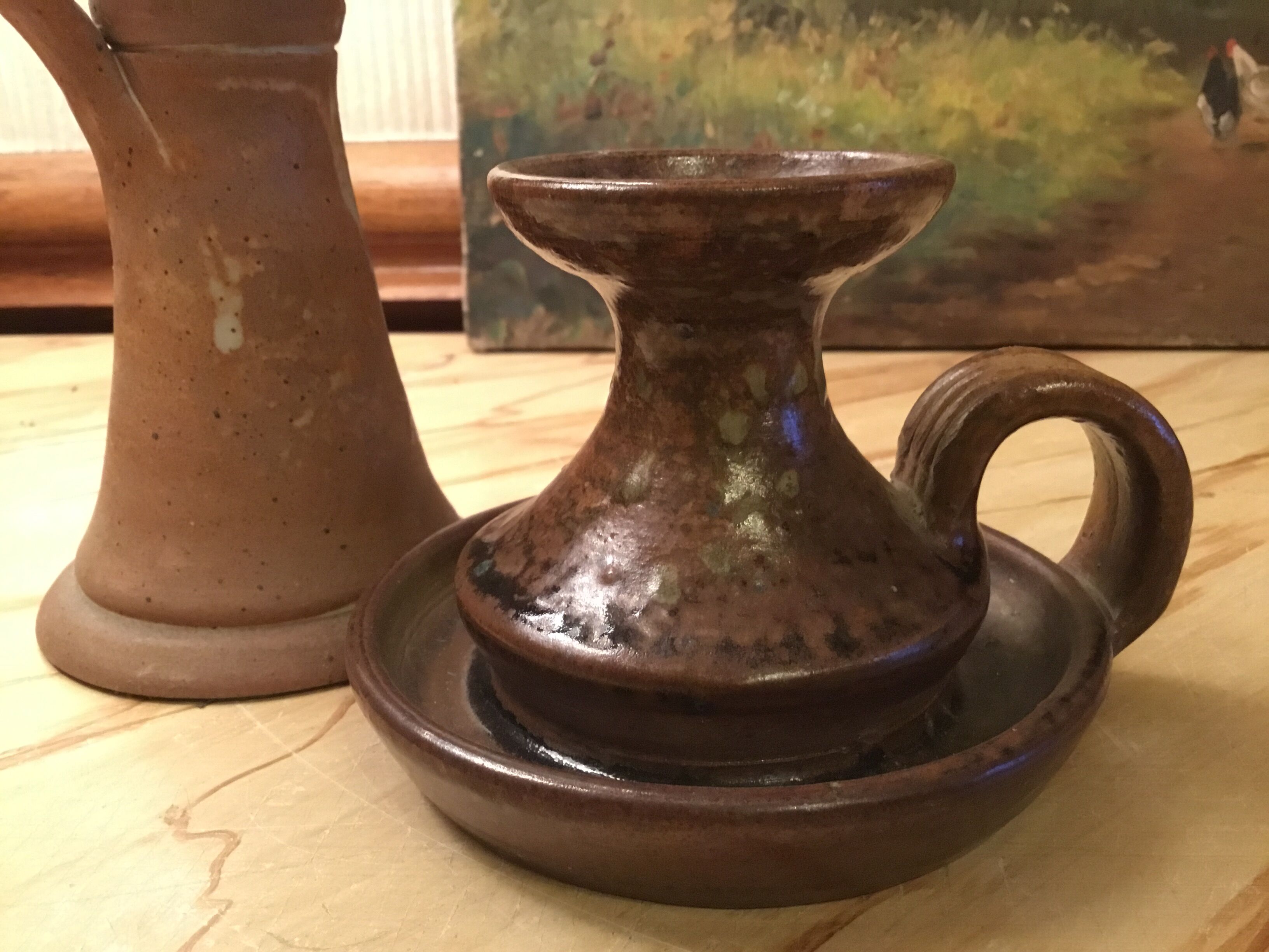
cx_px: 634
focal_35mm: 31
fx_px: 1136
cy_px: 476
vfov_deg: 45.4
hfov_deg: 58.4
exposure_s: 1/17
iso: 400
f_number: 2.4
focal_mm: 3.3
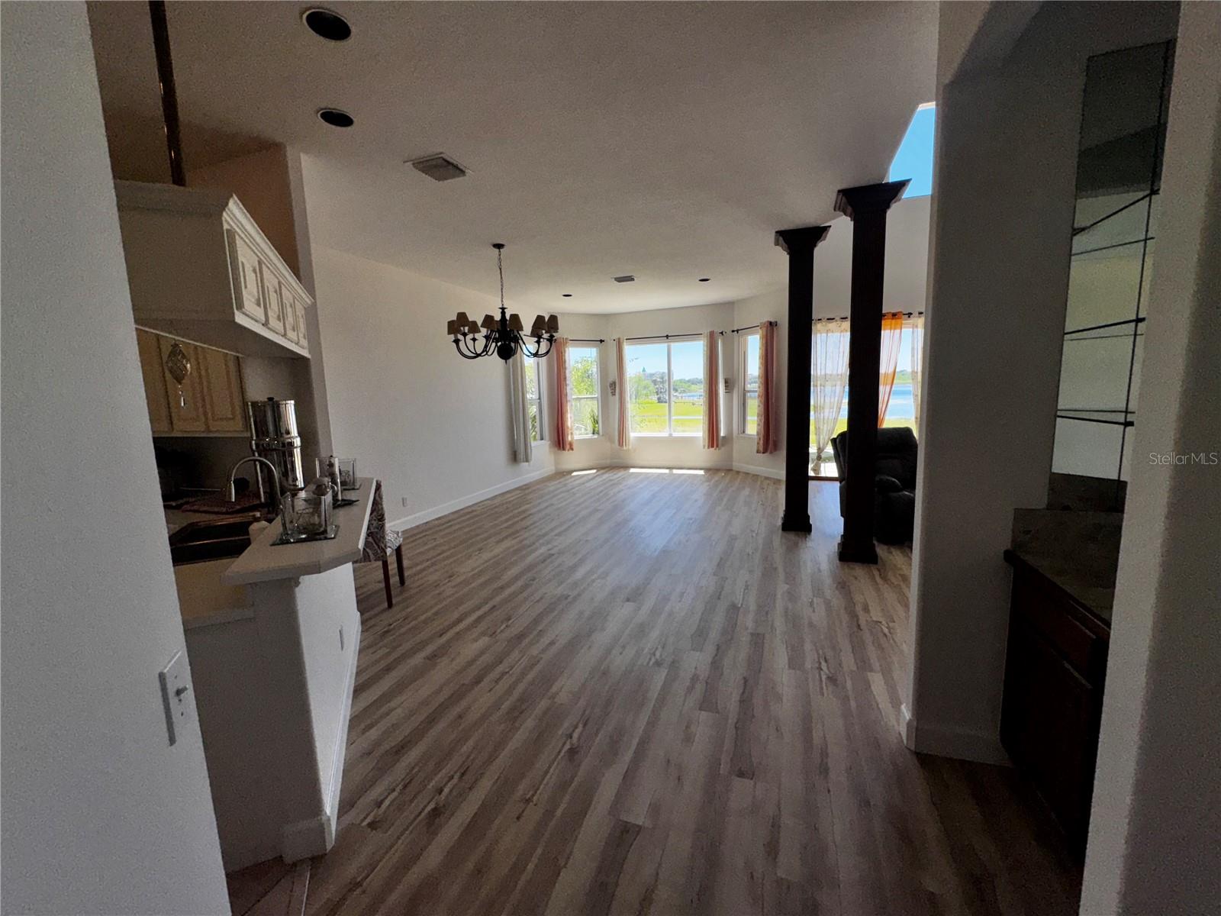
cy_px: 458
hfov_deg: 102.1
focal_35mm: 14
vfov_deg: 85.7
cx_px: 610
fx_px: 494
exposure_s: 1/889
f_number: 2.2
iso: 32
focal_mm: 2.22
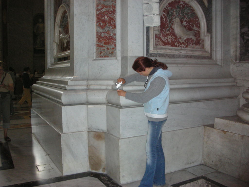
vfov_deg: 40.7
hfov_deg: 52.6
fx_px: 252
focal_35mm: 35
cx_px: 124
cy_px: 94
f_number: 3
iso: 190
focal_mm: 5.8
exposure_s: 1/60.1
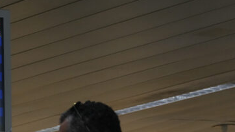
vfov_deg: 4.8
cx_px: -14
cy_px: 137
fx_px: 1565
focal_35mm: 251
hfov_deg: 8.5
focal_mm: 113
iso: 5000
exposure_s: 1/125
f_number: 9
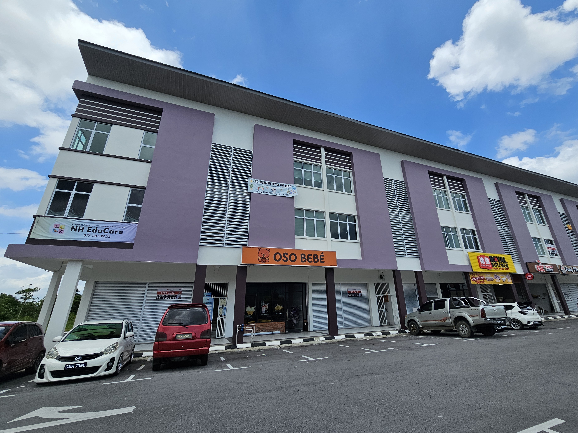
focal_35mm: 14
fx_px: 234
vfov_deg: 85.6
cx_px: 309
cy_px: 208
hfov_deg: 101.9
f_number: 2.2
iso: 50
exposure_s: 1/3050
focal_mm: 2.2
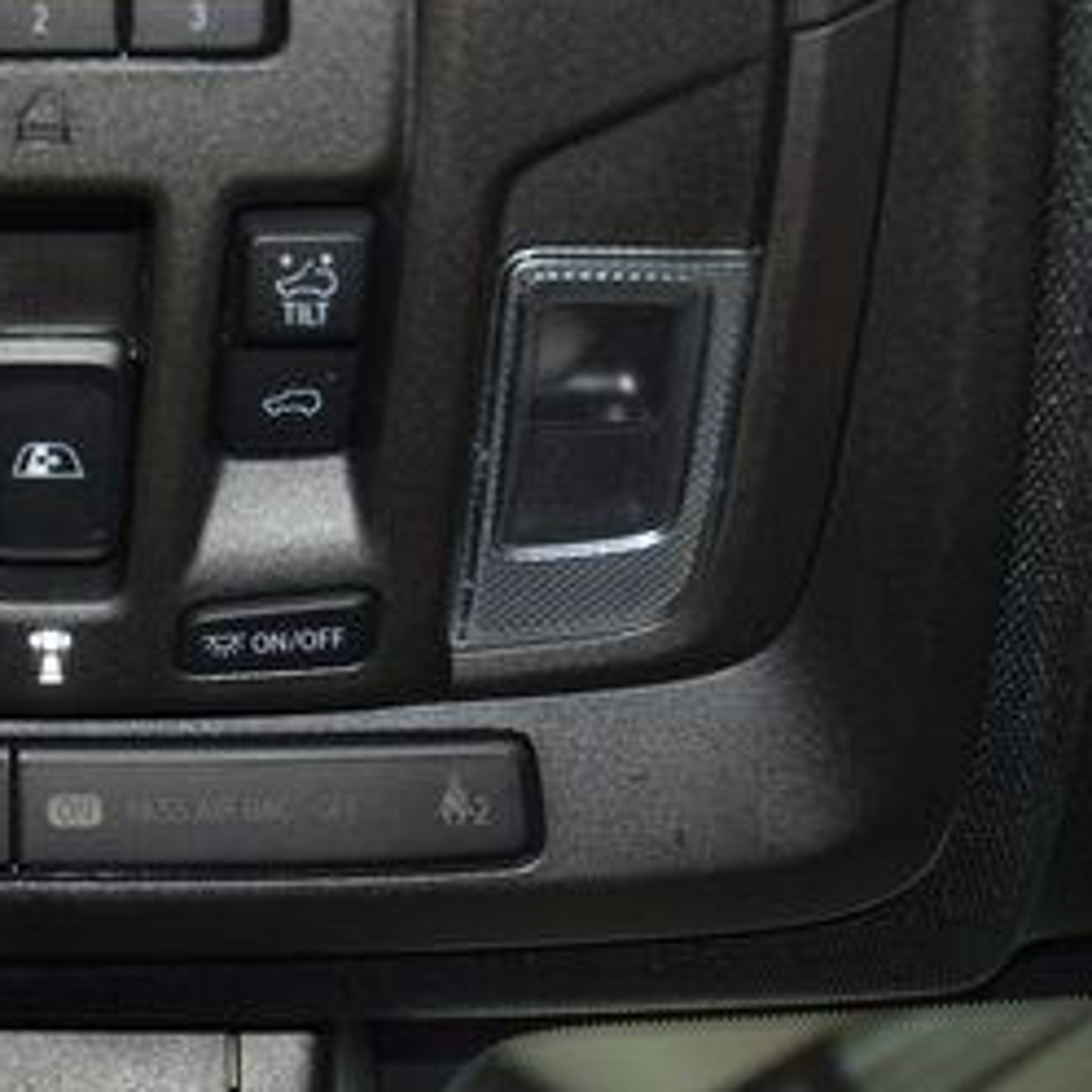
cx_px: 48
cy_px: 393
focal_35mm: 59
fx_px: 2106
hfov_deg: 27.7
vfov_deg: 28.9
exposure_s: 1/60
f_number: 3.5
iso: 500
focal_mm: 18
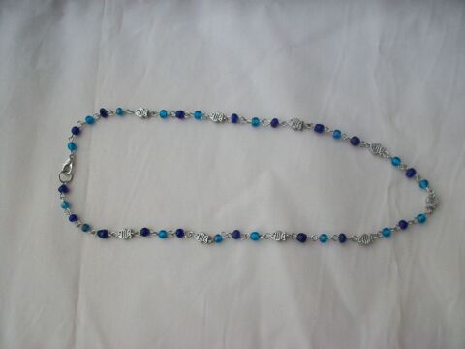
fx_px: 457
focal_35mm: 34
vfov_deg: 41.8
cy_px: 174
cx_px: 232
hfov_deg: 54.0
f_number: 2.8
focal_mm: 5.7
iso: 80
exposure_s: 1/640
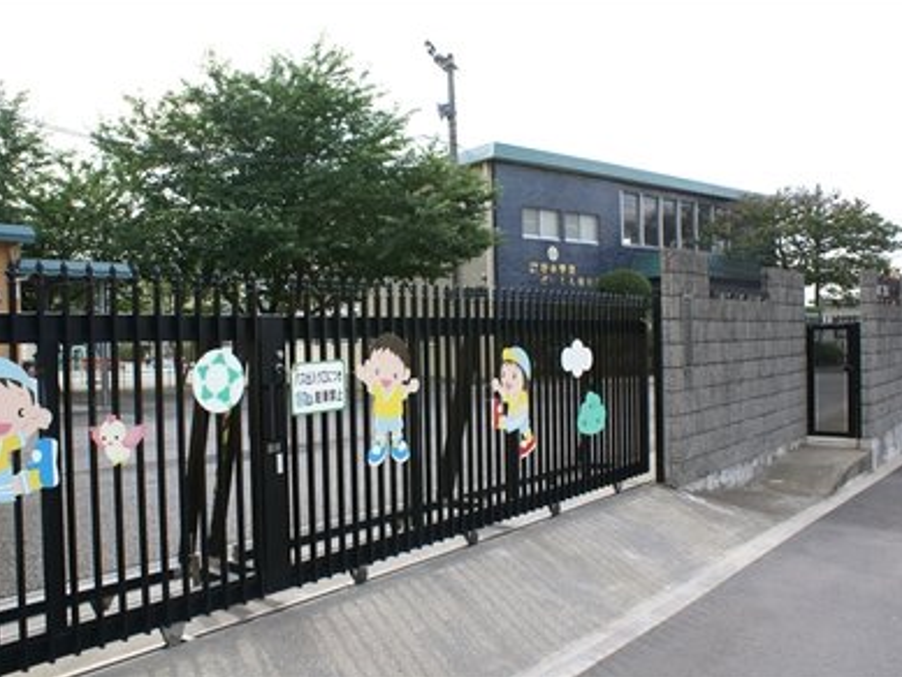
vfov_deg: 46.8
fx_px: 782
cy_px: 334
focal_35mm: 30
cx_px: 431
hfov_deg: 59.9
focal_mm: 18
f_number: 8
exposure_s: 1/80
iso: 100
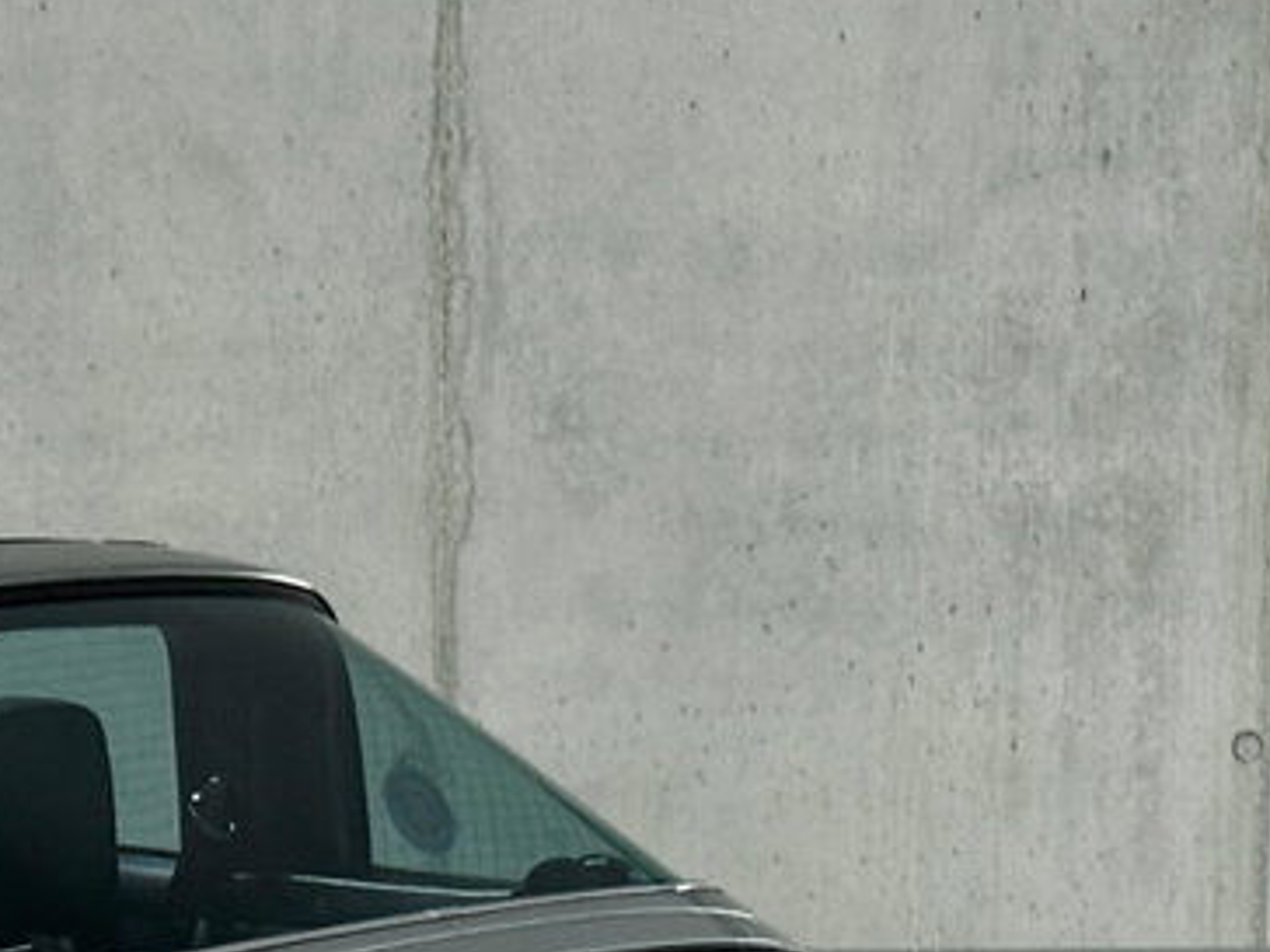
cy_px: 1015
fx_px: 4953
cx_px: -304
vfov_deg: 10.9
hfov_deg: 14.1
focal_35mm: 135
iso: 100
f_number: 1.78
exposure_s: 1/50
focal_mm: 6.76
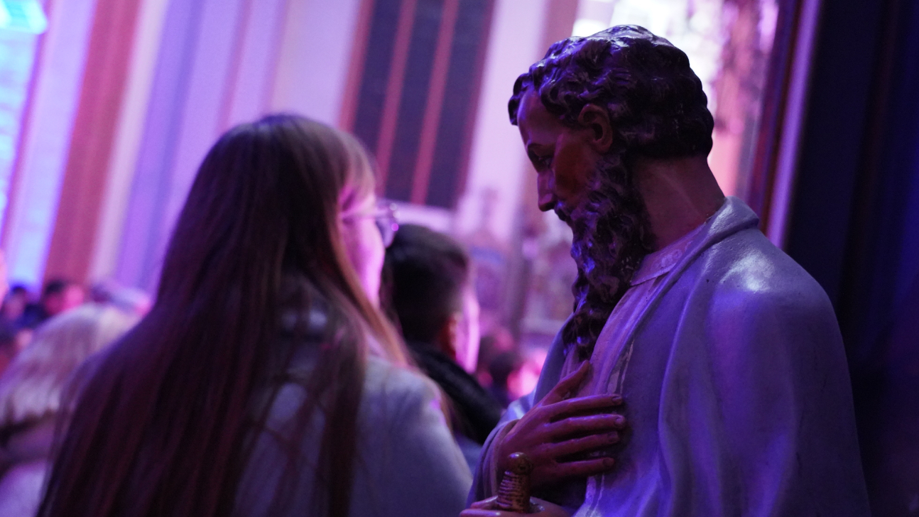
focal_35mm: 40
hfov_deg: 50.5
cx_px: 460
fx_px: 975
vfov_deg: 29.7
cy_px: 297
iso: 12800
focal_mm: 38
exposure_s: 1/20
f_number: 4
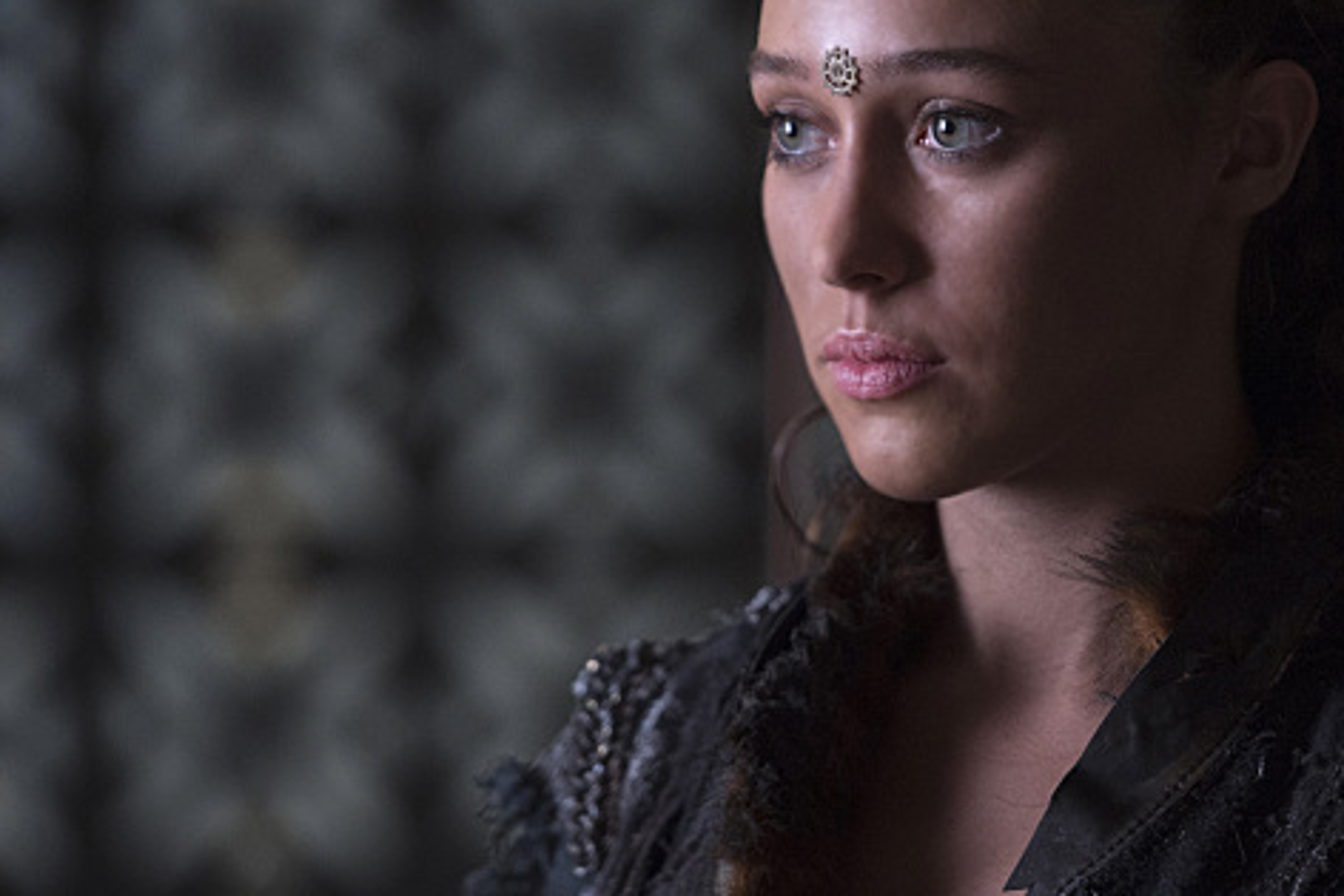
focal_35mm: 305
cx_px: 974
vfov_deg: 4.5
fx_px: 11389
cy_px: 311
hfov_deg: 6.7
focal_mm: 180
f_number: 4
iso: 2000
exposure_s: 1/250
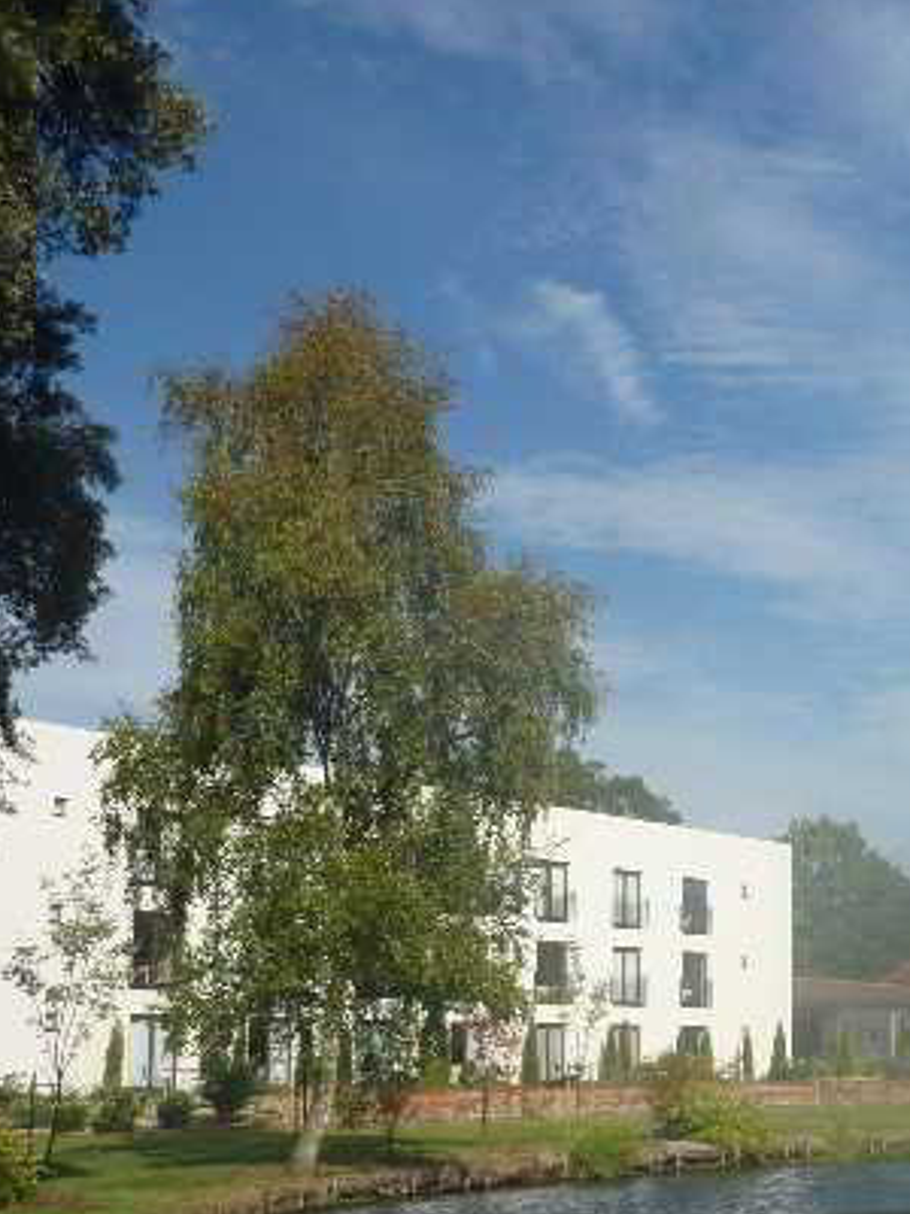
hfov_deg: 24.6
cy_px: 826
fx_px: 1963
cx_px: 959
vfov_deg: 34.0
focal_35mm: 56
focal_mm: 5
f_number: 3.3
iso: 80
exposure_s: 1/1000
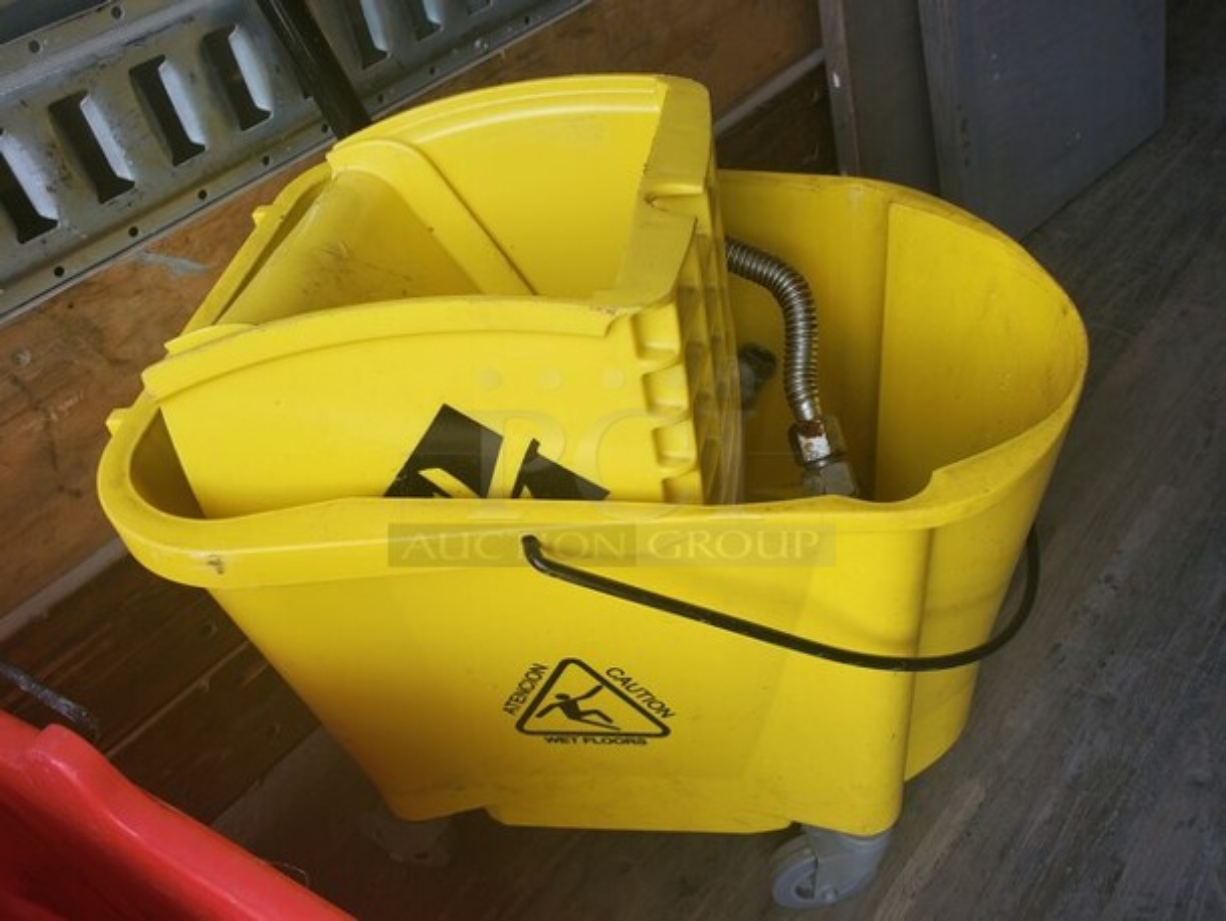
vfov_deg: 53.1
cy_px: 460
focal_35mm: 26
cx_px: 613
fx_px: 921
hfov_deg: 67.3
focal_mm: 4.3
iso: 50
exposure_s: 1/165
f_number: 2.4
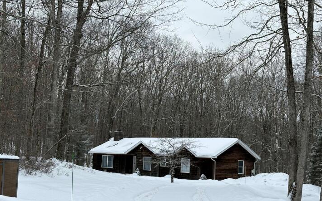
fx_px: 491
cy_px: 106
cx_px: 163
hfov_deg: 36.3
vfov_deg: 23.1
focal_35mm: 56
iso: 50
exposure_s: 1/987
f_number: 1.6
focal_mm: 5.96
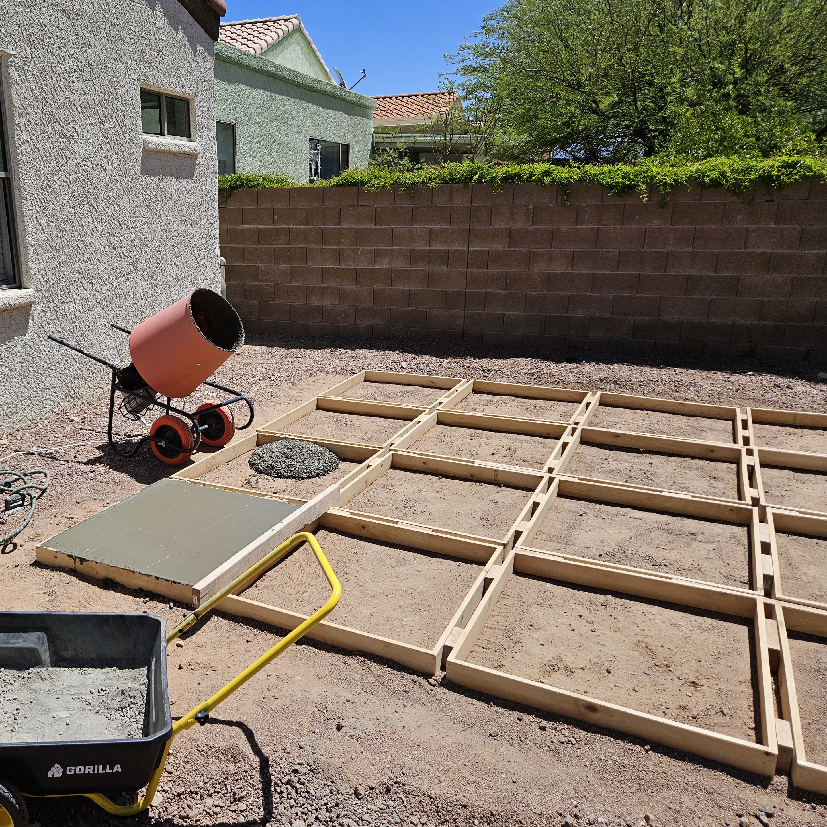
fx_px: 757
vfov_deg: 57.3
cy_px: 407
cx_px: 287
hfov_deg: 56.3
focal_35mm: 28
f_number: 1.8
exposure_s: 1/2470
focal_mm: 5.4
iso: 25
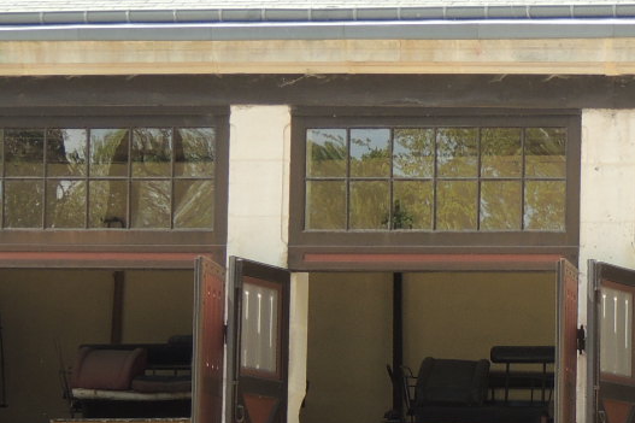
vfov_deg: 5.8
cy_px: 512
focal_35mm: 237
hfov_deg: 8.7
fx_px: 4179
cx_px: 423
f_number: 3.9
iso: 100
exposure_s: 1/200
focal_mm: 13.3
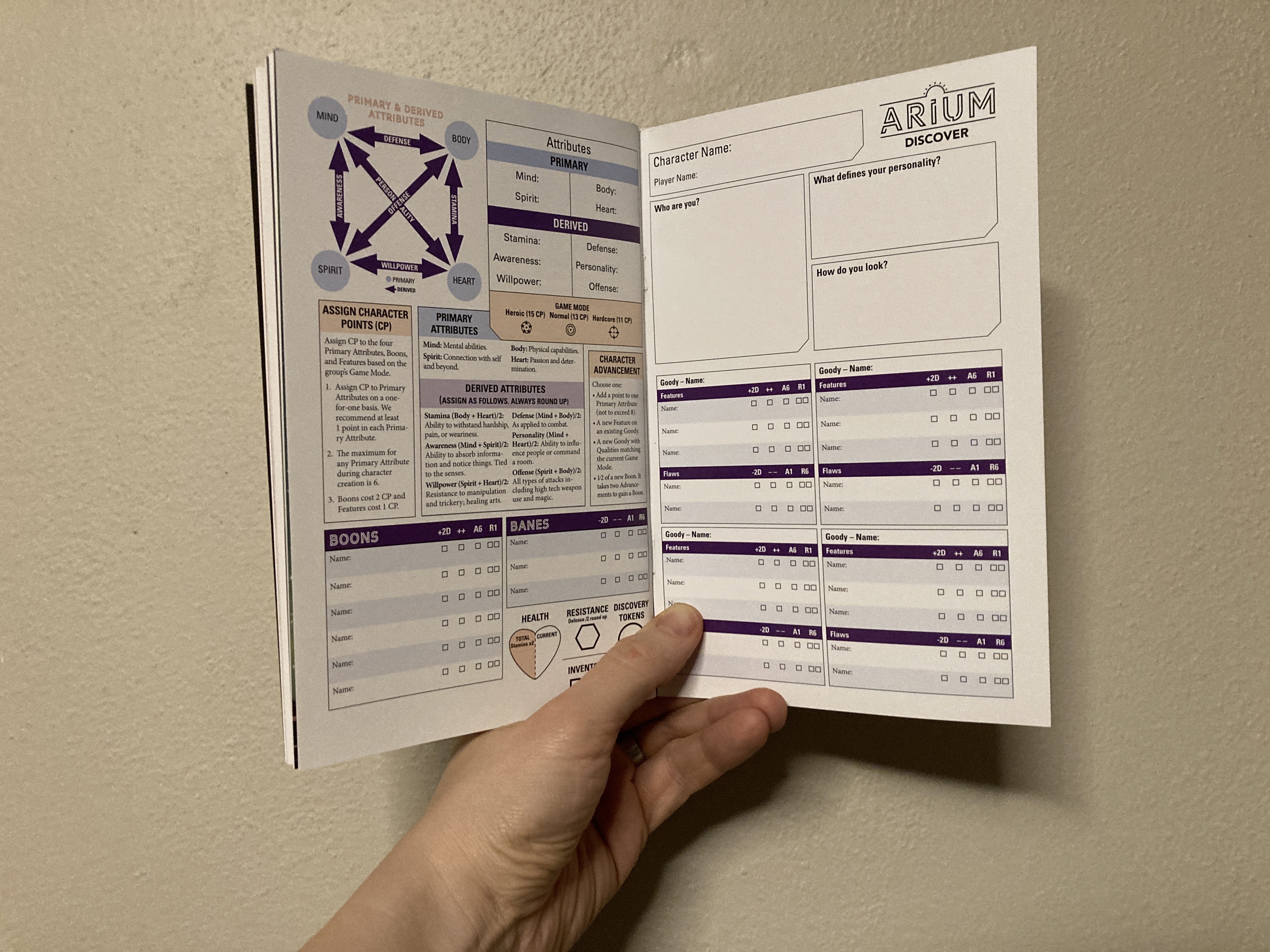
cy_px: 476
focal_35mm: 28
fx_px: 1027
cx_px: 635
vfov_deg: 49.7
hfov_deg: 63.4
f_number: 1.8
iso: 320
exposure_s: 1/60
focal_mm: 3.99
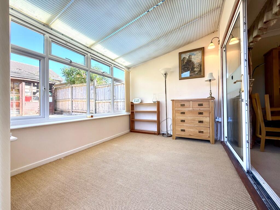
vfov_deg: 85.7
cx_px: 140
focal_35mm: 14
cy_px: 105
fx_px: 113
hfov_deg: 102.1
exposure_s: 1/242
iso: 64
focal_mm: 2.22
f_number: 2.2
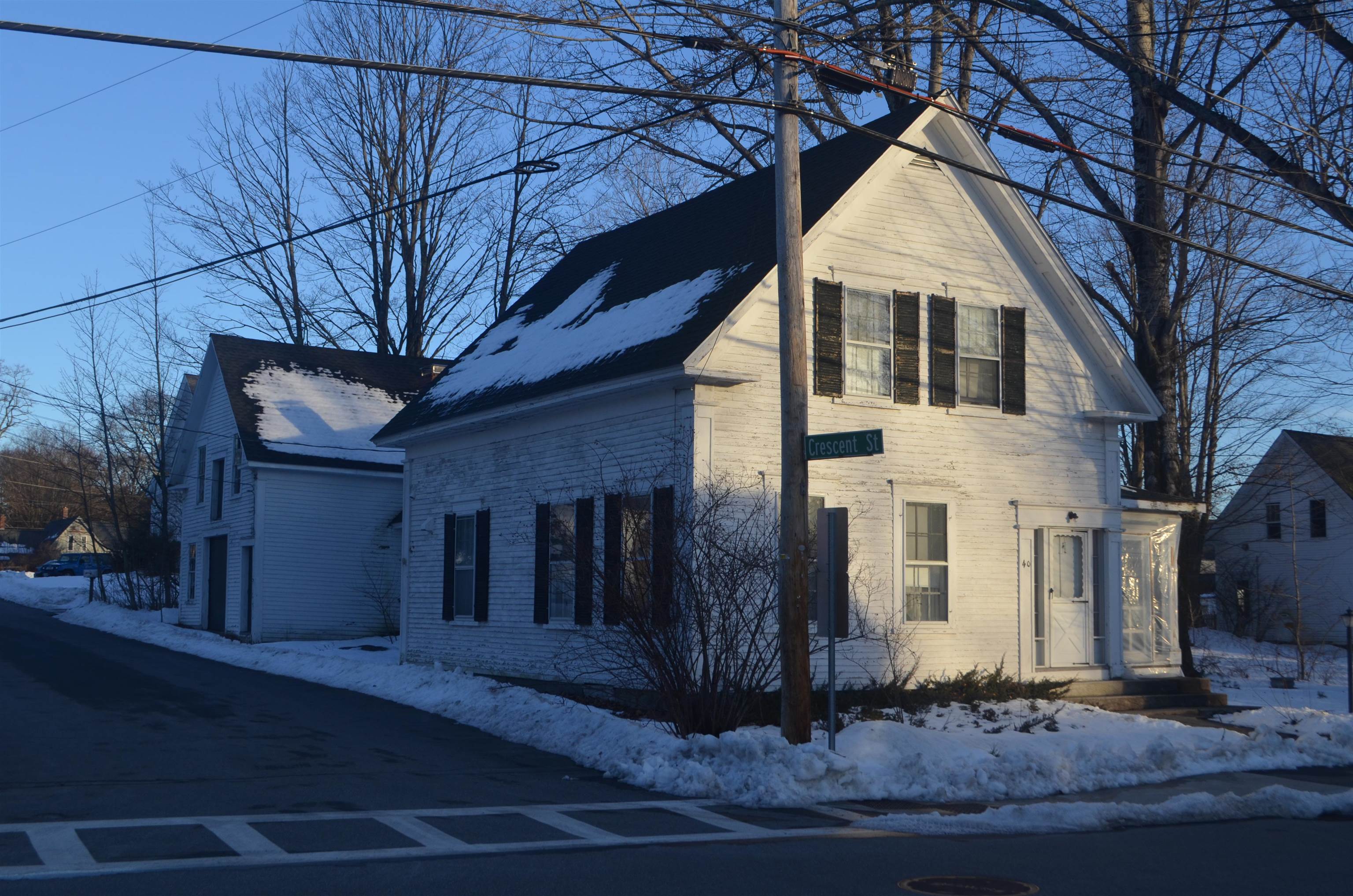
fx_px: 1463
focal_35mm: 39
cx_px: 676
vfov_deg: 34.1
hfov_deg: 49.6
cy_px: 448
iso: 200
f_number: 7.1
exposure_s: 1/200
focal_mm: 26
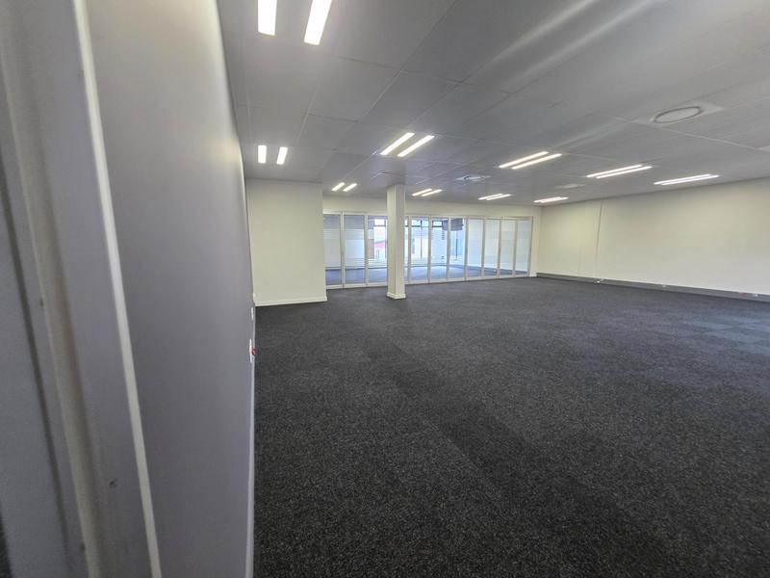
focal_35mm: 13
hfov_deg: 106.2
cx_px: 385
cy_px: 289
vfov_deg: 89.9
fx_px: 289
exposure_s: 1/100
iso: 320
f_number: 1.9
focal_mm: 2.2
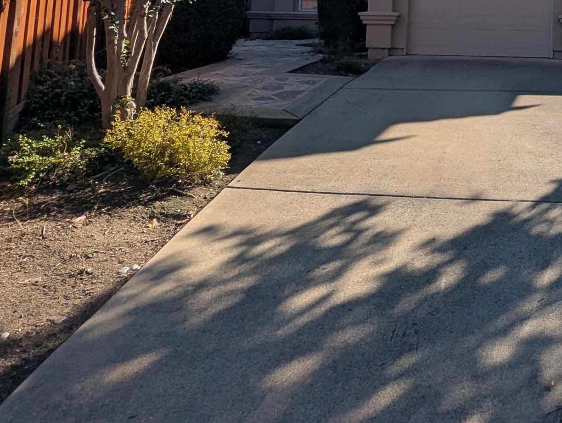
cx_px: 560
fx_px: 650
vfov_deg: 31.8
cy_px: -46
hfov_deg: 40.9
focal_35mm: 40
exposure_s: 1/1550
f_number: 2.2
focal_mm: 2.35
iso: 51
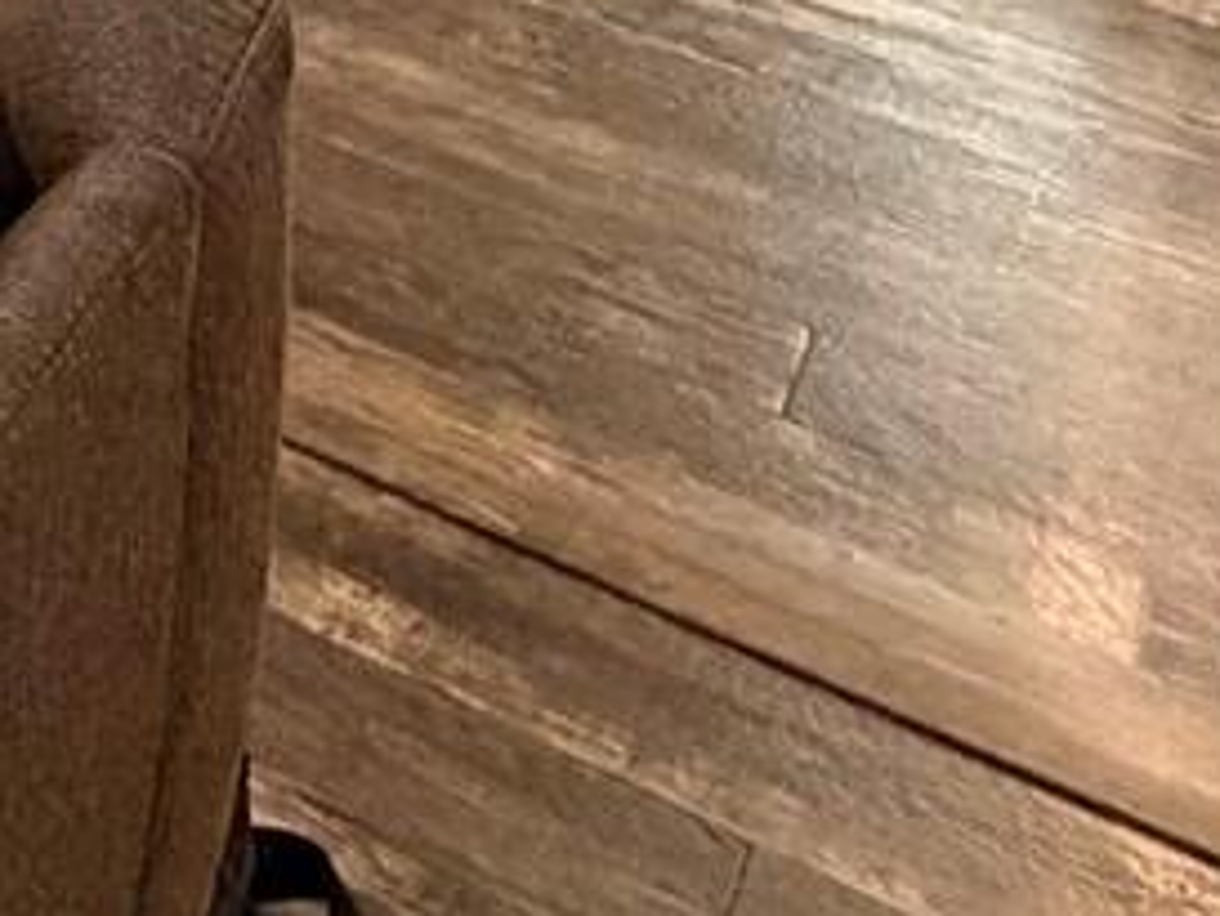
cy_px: -1577
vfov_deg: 12.2
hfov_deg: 21.8
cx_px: -290
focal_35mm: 82
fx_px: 2891
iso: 400
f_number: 2.2
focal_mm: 2.22
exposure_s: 1/60
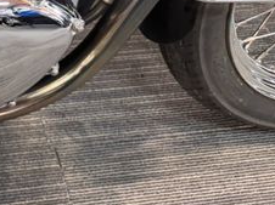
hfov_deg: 24.0
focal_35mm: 68
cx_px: -110
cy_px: -39
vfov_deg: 20.3
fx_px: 540
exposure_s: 1/33
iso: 640
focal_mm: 6.76
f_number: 1.78
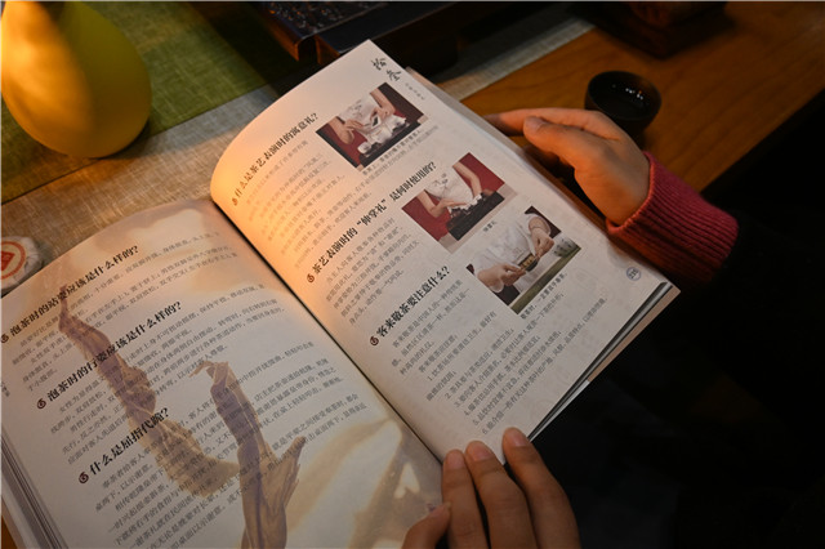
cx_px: 412
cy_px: 274
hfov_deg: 67.4
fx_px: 618
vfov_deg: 47.9
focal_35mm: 27
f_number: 3.5
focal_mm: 18
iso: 1250
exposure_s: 1/125
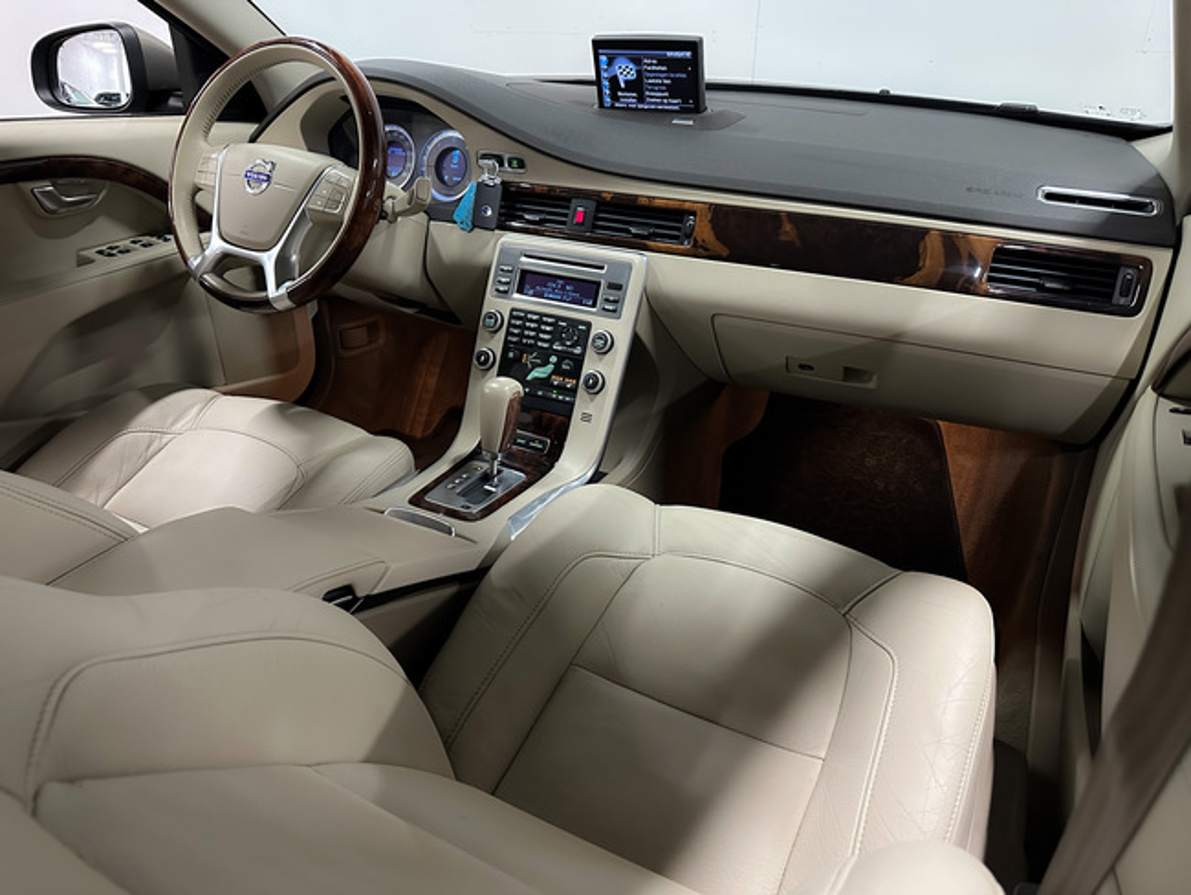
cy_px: 448
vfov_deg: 56.8
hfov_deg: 71.6
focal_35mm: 24
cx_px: 596
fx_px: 826
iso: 1000
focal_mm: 6.86
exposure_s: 1/50
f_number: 1.8
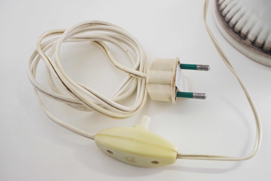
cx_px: 136
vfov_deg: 23.8
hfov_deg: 35.1
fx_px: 429
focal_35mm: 57
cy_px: 90
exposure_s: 1/80
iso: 800
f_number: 4.5
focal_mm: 37.5
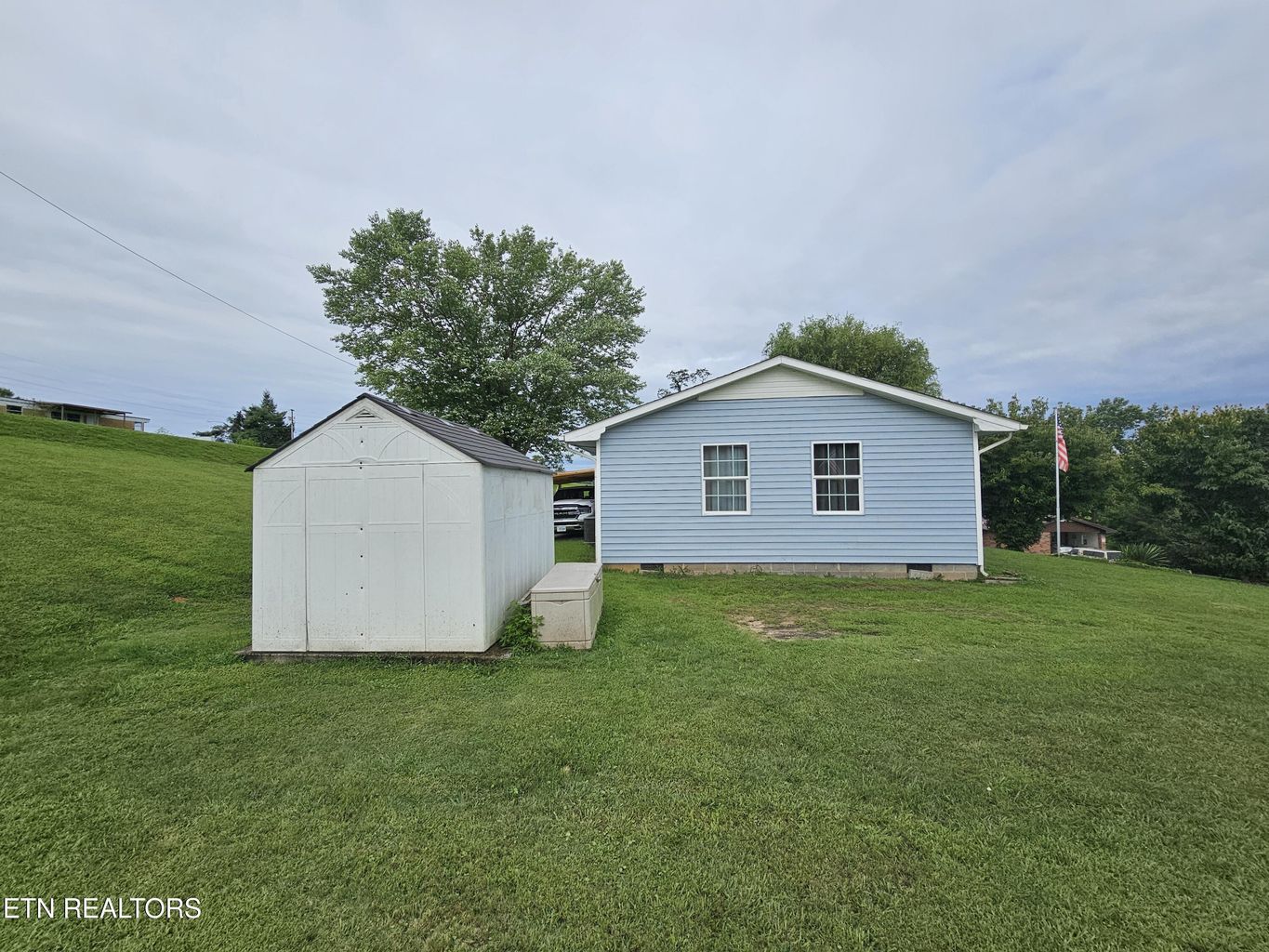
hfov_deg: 106.2
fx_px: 477
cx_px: 634
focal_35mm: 13
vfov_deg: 89.9
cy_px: 476
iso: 50
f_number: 2.2
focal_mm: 2.2
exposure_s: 1/3143
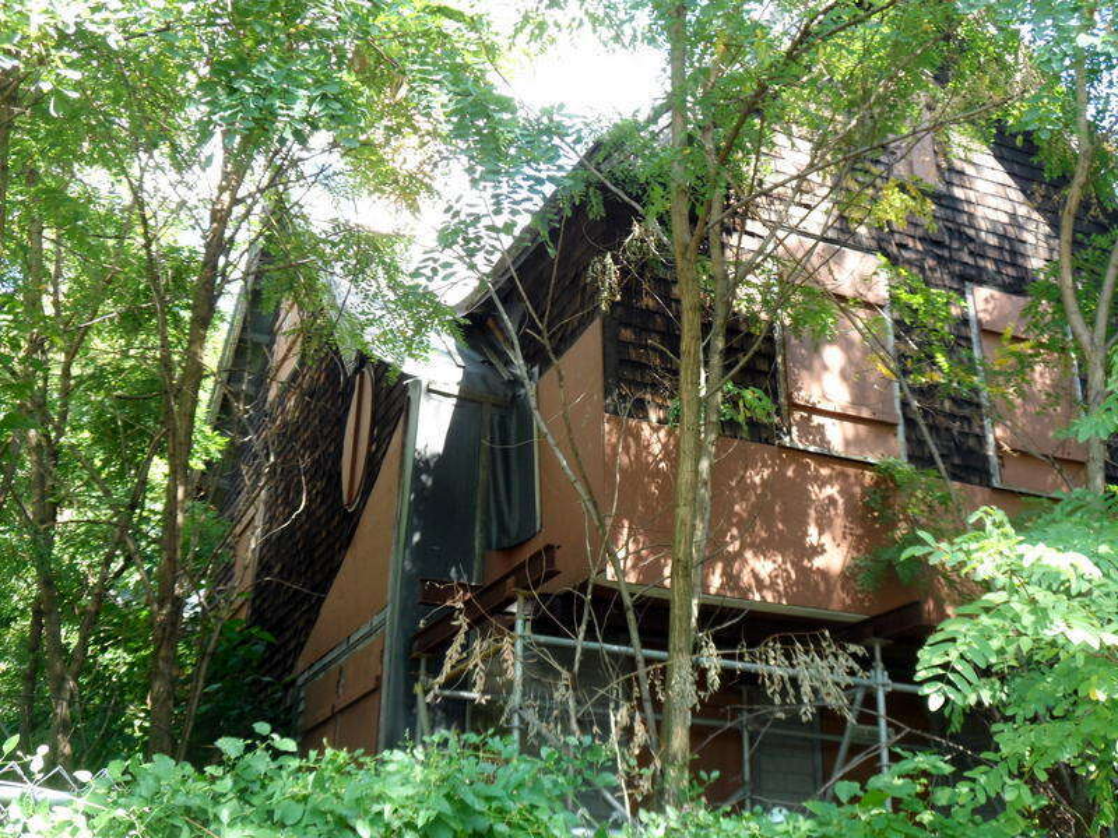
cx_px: 559
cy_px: 419
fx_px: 1421
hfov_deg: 42.9
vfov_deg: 32.9
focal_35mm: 44
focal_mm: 8
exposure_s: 1/45
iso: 160
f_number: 3.9
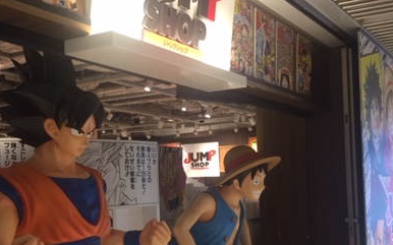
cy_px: 168
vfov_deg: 25.2
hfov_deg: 39.3
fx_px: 546
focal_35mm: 51
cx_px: 143
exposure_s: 1/30
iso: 80
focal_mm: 4.15
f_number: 2.2
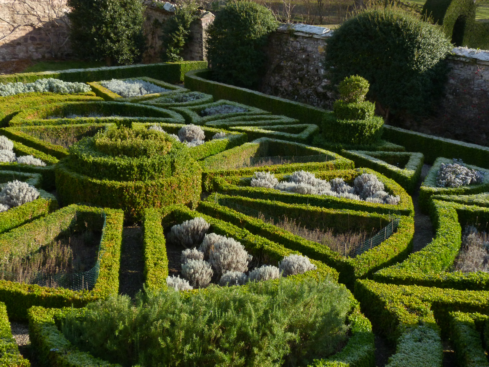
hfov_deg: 33.2
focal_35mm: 58
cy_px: 184
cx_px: 244
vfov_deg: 25.2
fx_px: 819
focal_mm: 10.5
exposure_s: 1/200
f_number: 5.6
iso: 200
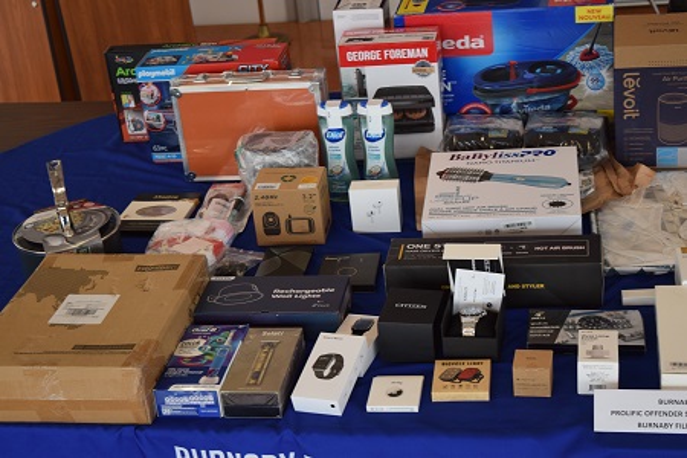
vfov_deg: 19.7
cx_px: 344
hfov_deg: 29.2
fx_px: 1317
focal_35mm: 69
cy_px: 229
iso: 720
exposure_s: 1/60
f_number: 5
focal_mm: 46
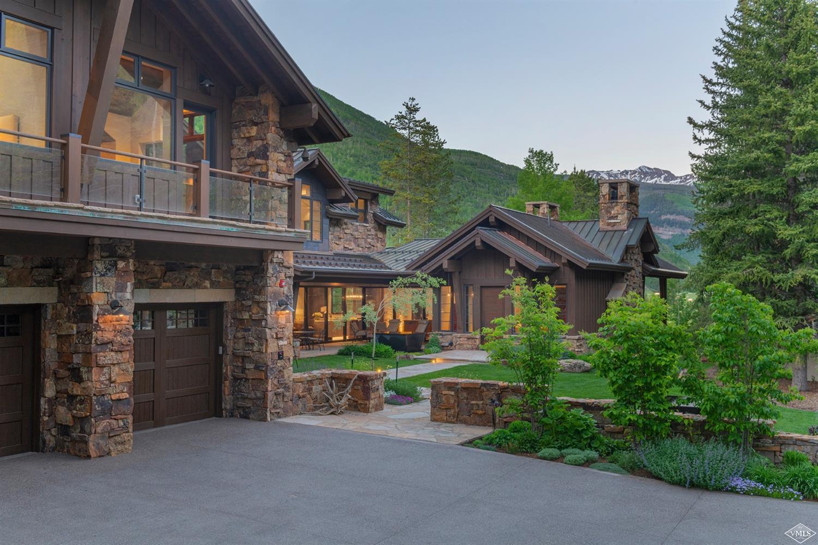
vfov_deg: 37.8
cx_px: 409
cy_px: 272
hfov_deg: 54.5
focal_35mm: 35
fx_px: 795
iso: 200
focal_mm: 35
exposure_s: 3
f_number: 11
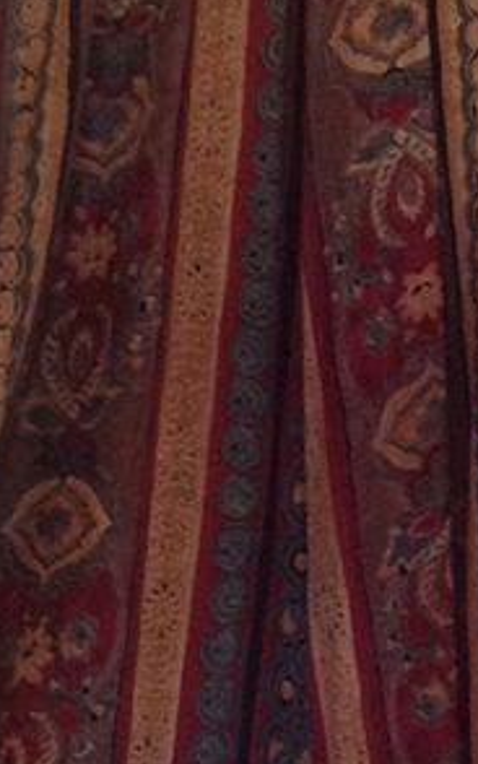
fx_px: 2624
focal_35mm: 126
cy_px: 494
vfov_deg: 16.5
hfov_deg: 10.3
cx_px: 568
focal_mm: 4.28
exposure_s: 1/15
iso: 320
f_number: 2.4
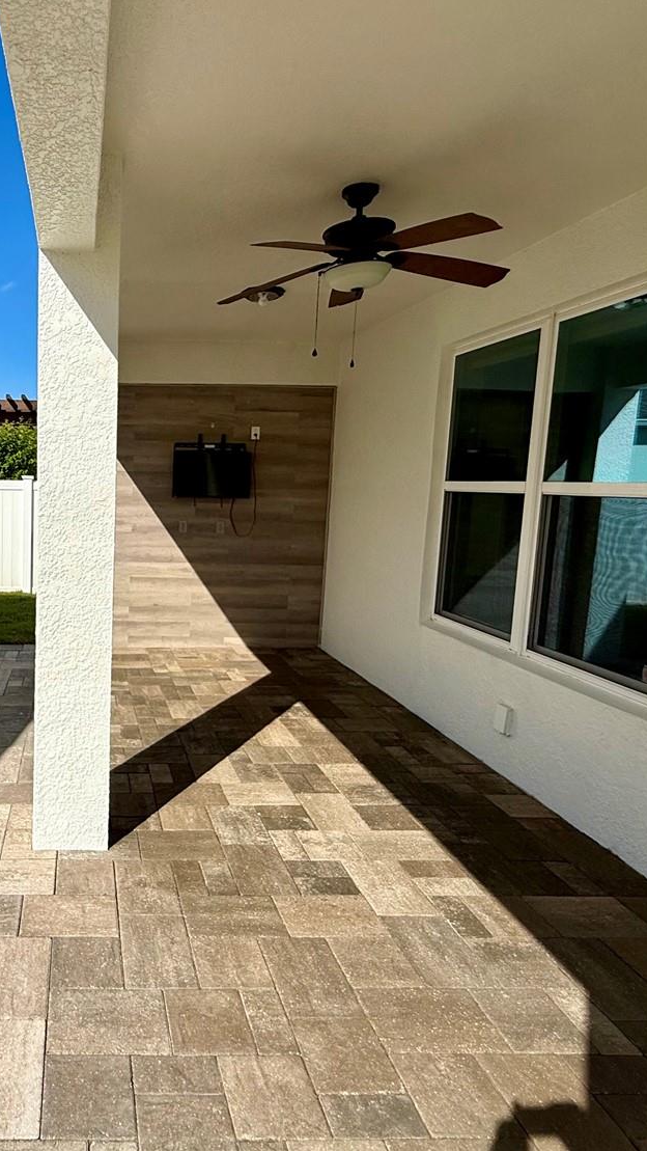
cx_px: 79
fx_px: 671
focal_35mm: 22
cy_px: 554
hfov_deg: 47.0
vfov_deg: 81.2
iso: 50
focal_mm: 2.22
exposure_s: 1/4425
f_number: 2.2
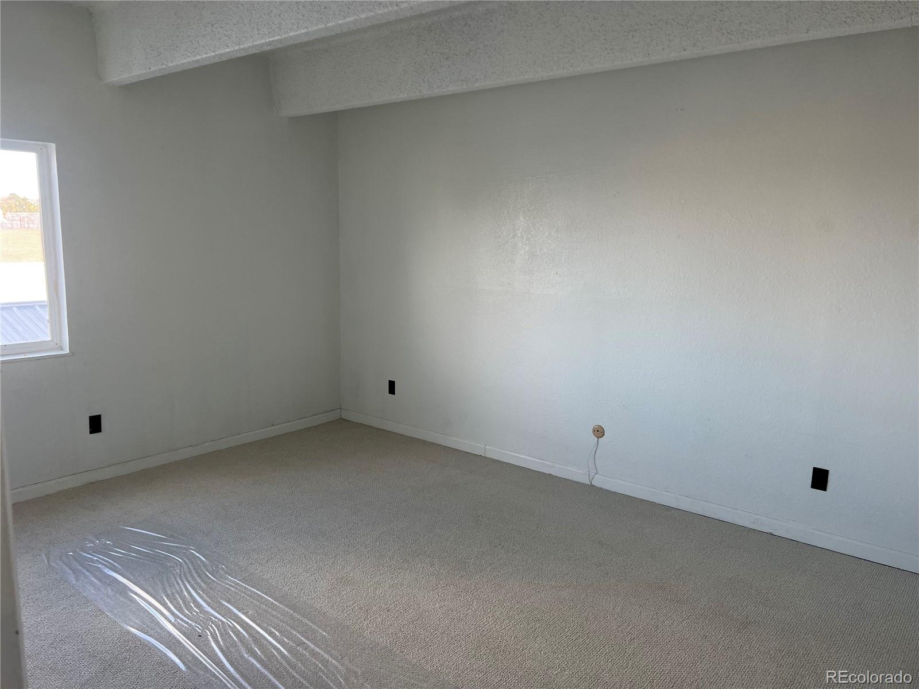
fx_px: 690
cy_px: 344
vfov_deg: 53.1
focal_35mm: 26
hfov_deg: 67.3
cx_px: 460
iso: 64
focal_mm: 5.7
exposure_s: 1/120
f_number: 1.5
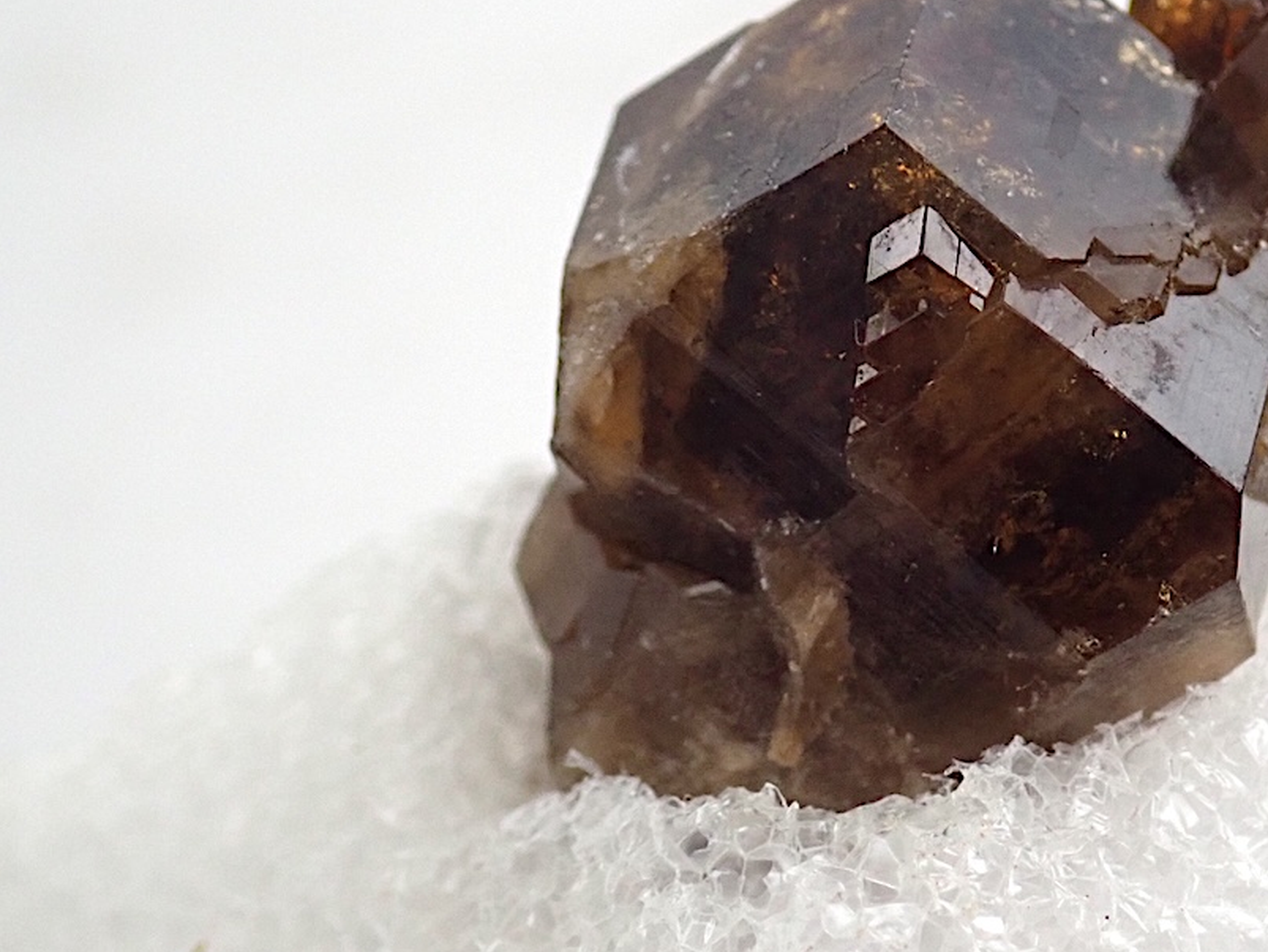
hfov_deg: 14.4
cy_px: 423
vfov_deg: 10.8
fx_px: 5021
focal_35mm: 137
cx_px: 859
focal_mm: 15.66
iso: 800
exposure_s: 1/50
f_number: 4.5
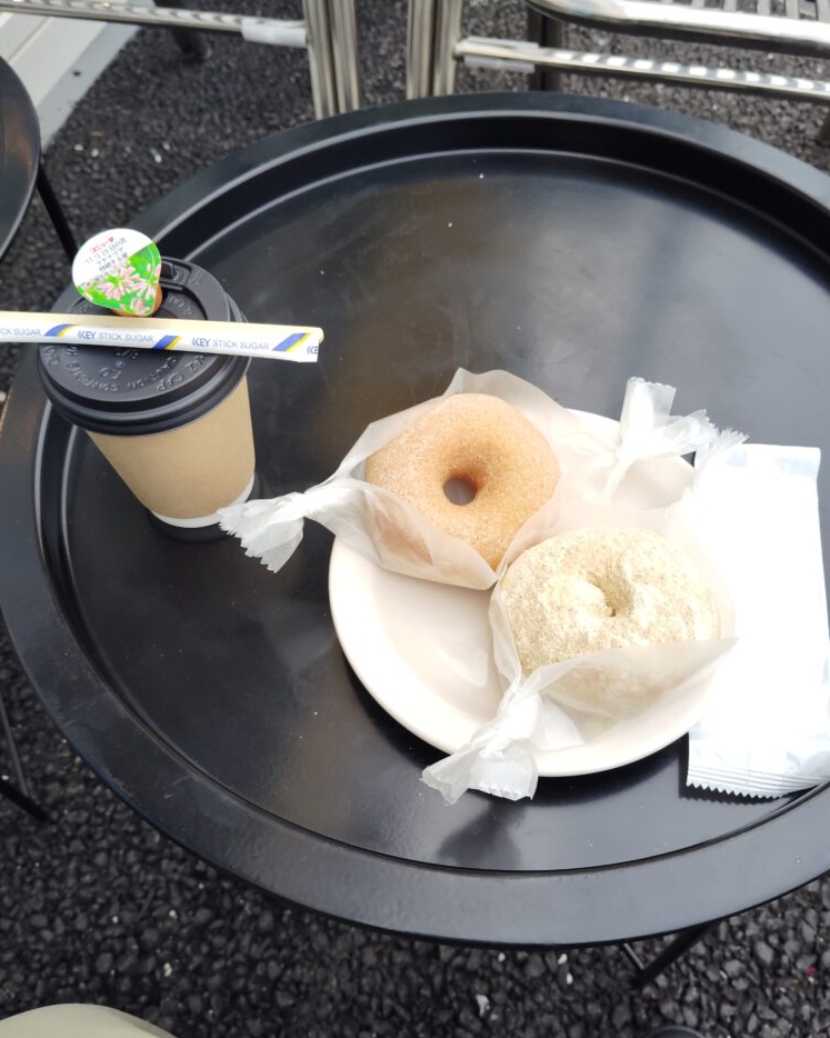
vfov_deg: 58.8
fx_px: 921
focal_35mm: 30
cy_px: 516
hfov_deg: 48.5
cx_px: 417
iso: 358
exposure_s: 1/100
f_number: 1.8
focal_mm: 4.22
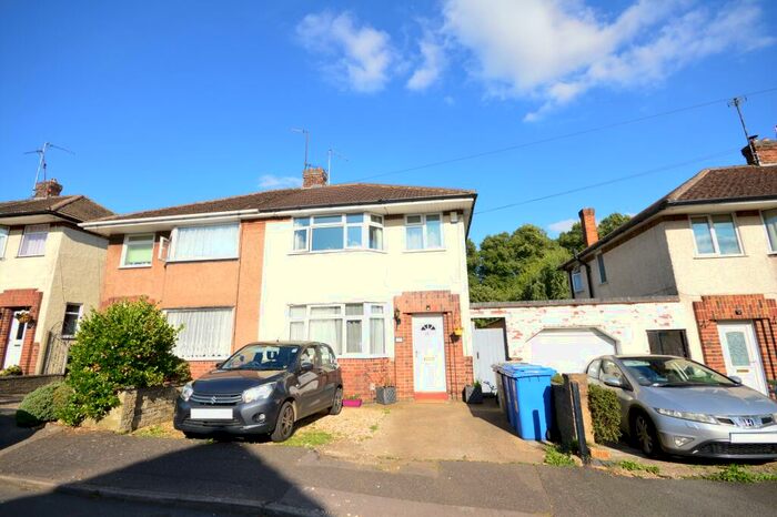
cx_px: 388
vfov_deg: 77.3
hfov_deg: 100.4
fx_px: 324
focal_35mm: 15
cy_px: 258
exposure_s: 1/200
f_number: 7.1
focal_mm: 10
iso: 100
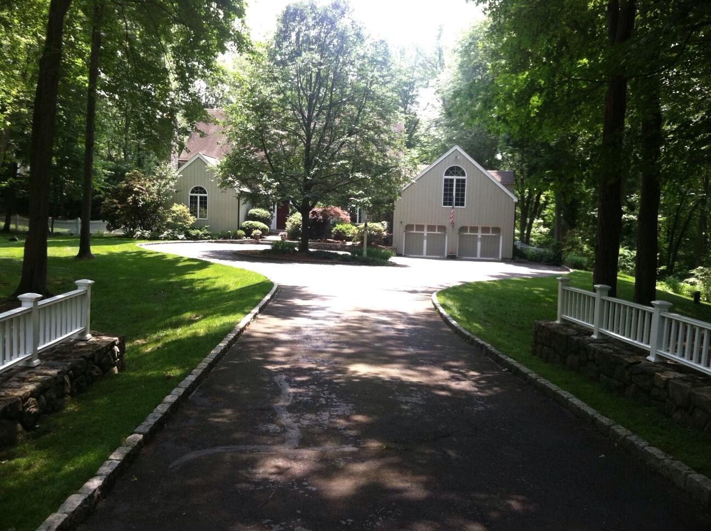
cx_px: 356
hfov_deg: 52.7
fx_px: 718
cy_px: 266
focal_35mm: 35
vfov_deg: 40.6
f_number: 2.8
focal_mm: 3.85
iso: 80
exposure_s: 1/163
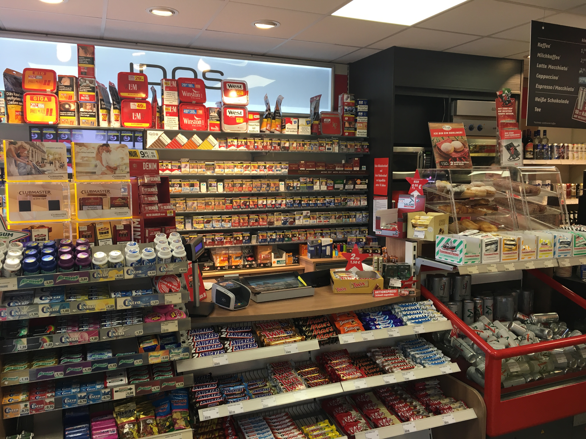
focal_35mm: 29
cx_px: 293
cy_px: 220
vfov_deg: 48.2
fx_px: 491
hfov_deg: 61.7
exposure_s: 1/33
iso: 25
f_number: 2.2
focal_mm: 4.15
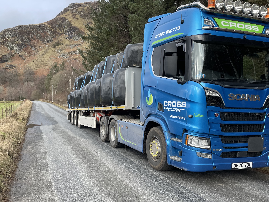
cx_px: 115
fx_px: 256
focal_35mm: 33
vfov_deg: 42.9
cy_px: 115
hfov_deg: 55.1
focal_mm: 4.2
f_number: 1.6
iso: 32
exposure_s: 1/578
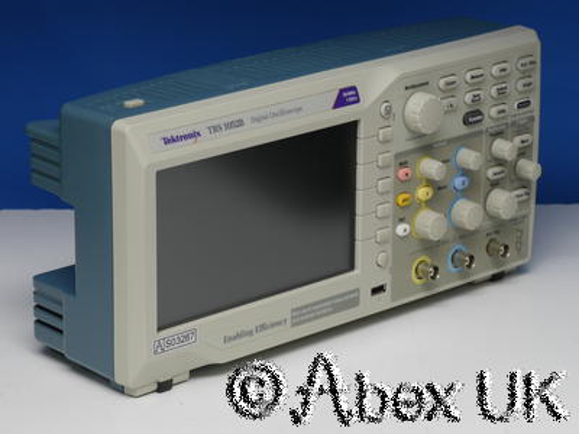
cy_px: 217
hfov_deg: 13.5
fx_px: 2442
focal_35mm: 146
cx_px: 290
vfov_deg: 10.2
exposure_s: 1/10
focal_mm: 73
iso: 400
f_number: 11
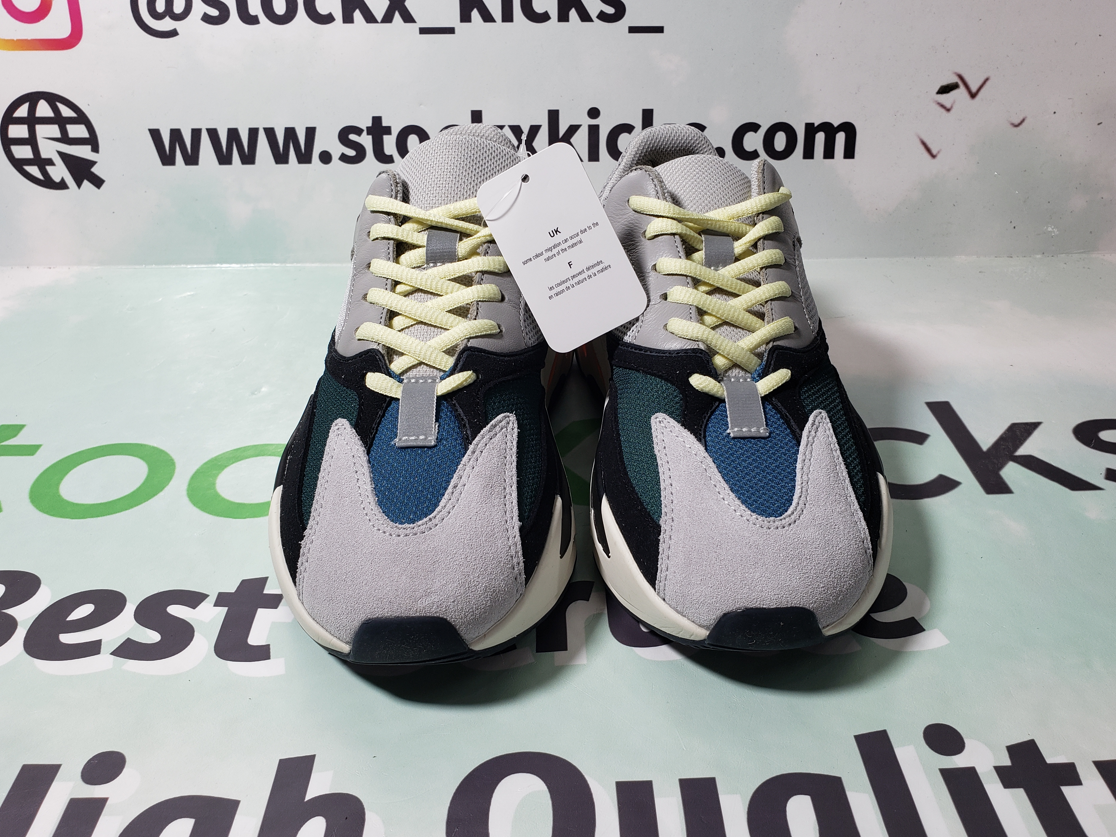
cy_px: 408
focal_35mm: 28
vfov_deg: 49.7
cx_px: 557
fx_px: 903
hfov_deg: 63.4
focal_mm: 4.3
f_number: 2.4
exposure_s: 1/188
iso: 50
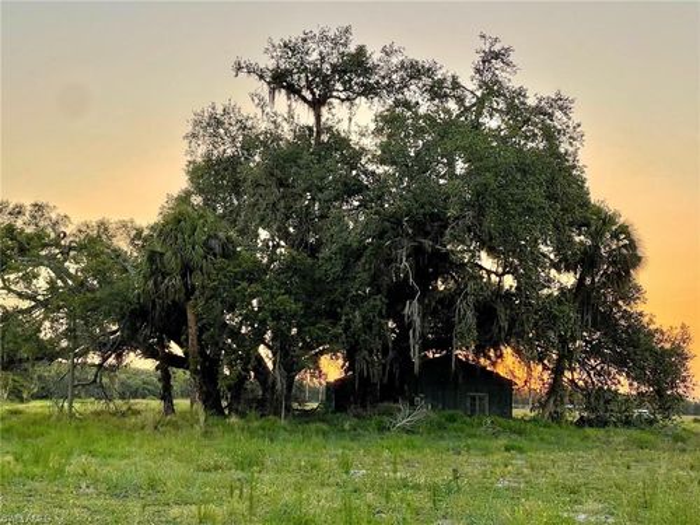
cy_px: 262
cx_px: 350
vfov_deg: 22.9
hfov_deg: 30.3
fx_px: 1294
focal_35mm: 64
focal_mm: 7.5
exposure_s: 1/99
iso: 25
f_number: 2.2
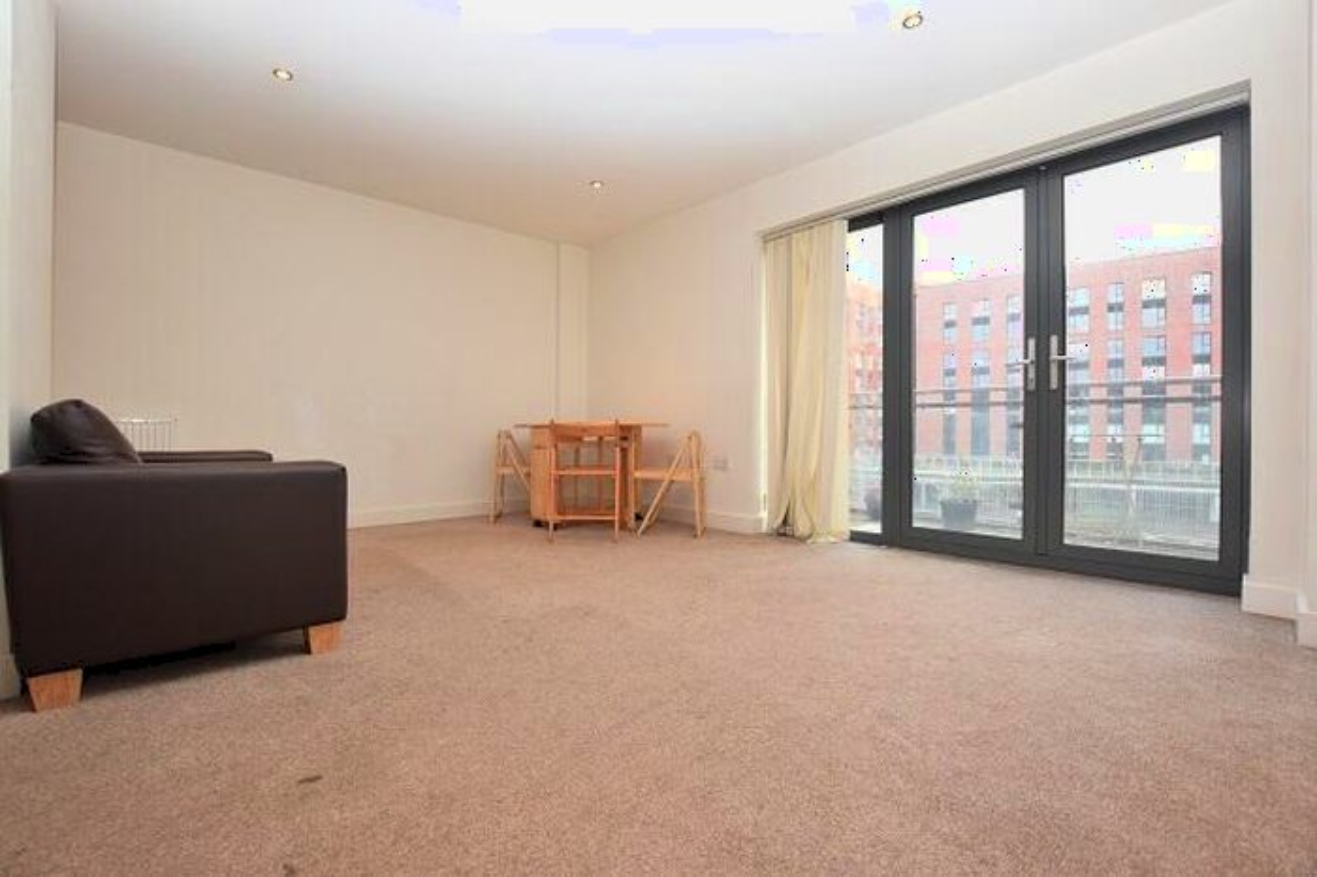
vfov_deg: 77.3
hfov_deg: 100.4
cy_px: 438
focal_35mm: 15
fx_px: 548
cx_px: 658
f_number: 5.6
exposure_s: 1/125
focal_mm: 10
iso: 800
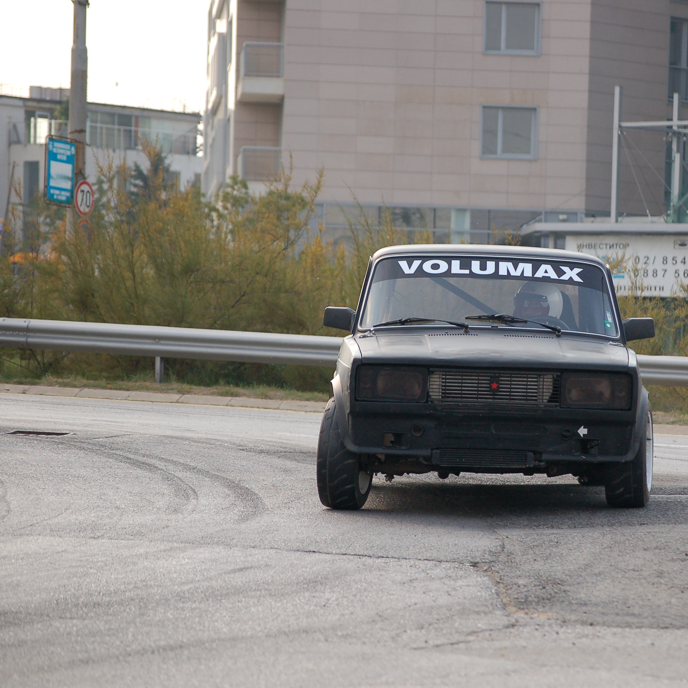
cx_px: 493
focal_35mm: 188
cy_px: 344
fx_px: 4227
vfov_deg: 9.3
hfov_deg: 9.3
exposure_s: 1/1000
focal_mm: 98
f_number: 4.5
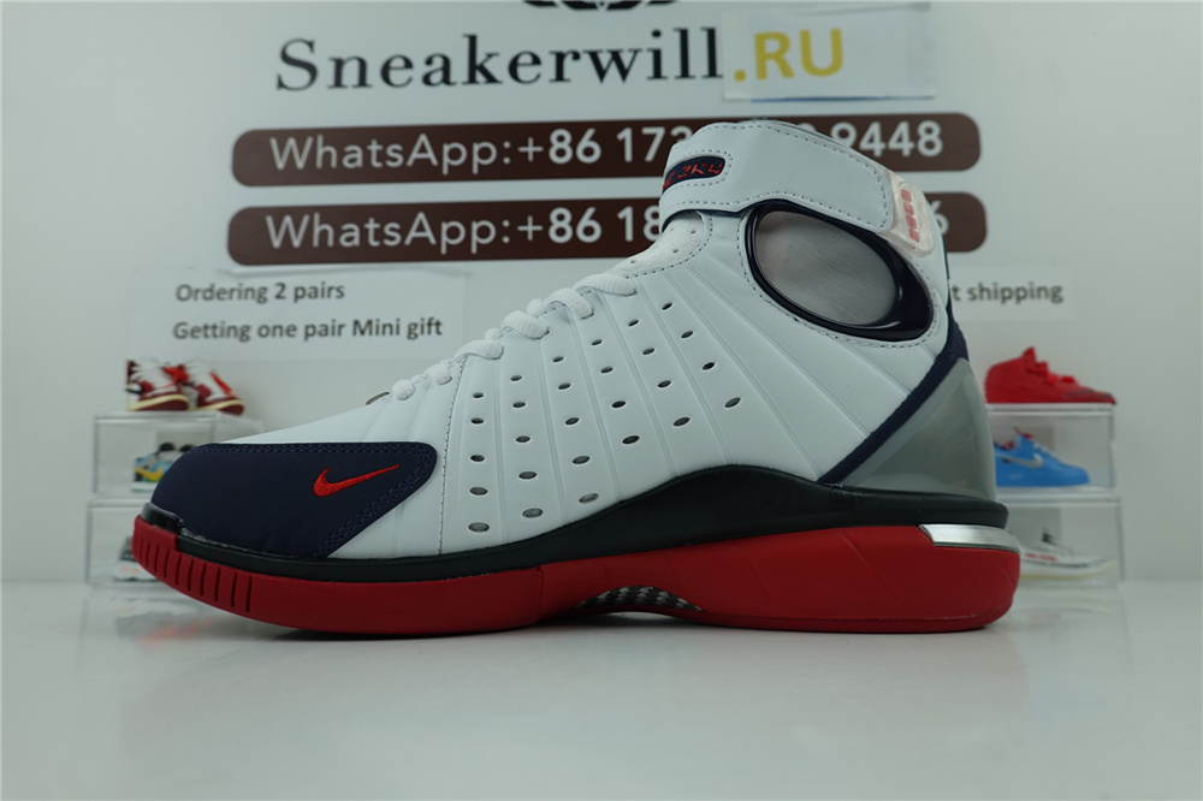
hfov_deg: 73.8
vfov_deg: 53.1
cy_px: 400
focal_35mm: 24
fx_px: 802
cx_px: 602
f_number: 2.8
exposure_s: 1/160
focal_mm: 9
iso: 125
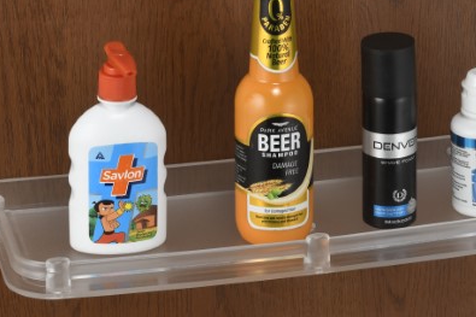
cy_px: 115
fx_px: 2551
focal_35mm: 193
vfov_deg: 7.1
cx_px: 278
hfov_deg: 10.7
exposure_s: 1/30
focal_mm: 85
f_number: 16
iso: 125
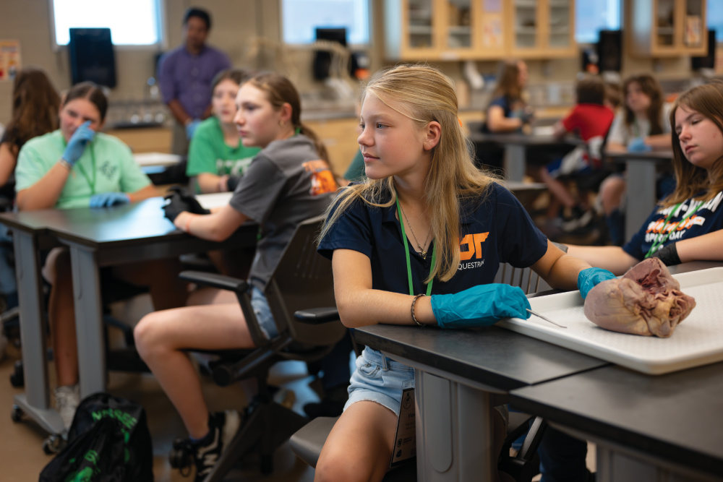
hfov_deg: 39.6
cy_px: 241
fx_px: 1004
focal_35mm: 50
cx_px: 362
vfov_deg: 27.0
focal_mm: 50
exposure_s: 1/250
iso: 1100
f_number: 2.2
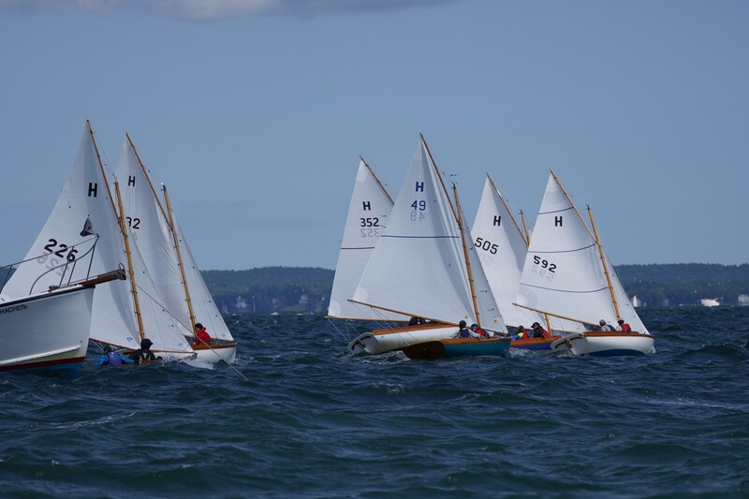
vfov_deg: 4.6
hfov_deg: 6.9
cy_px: 250
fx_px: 6240
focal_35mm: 300
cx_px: 374
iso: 125
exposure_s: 1/1600
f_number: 5.6
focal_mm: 200
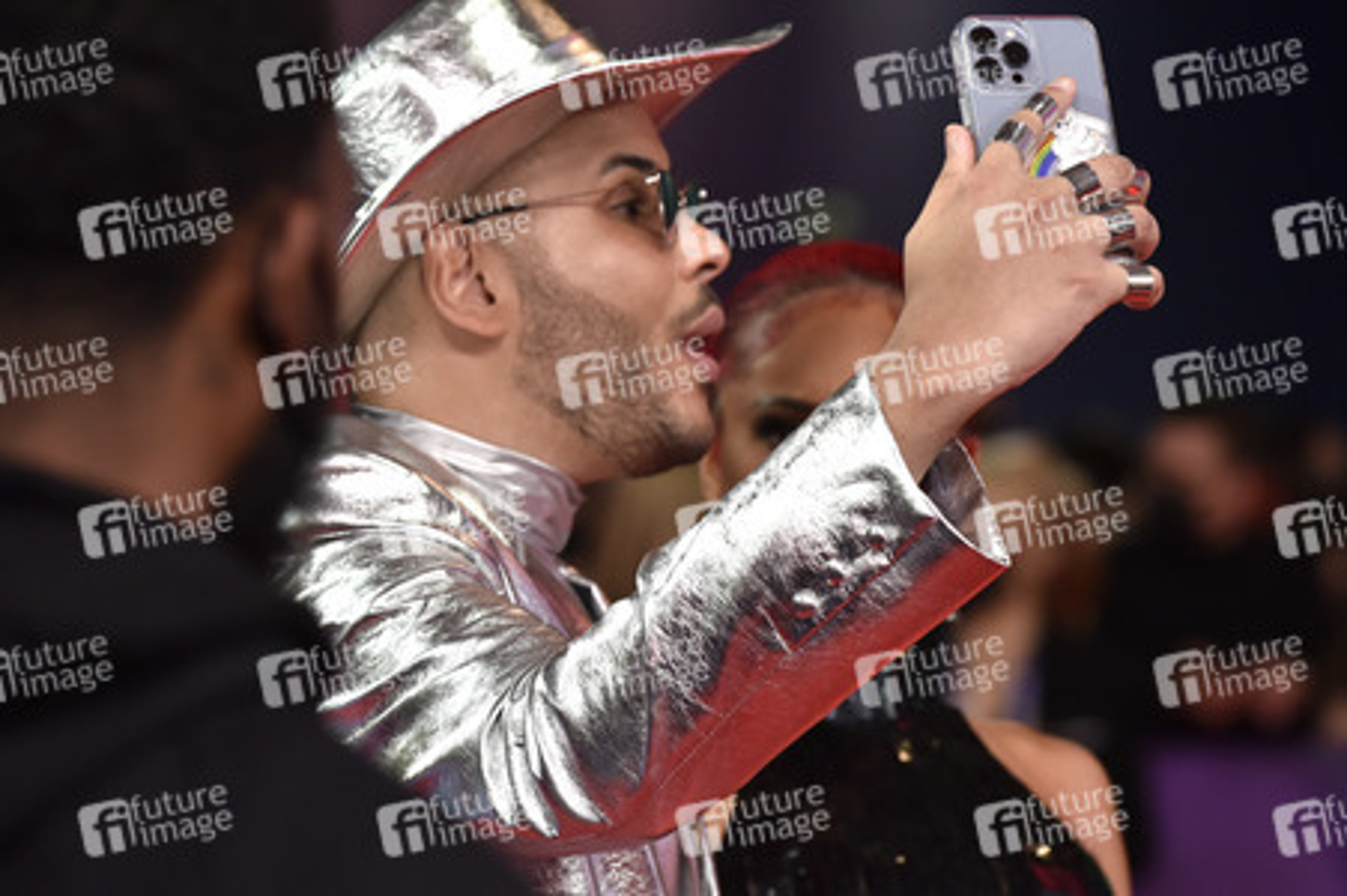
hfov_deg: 11.4
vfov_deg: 7.6
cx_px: 674
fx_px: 6730
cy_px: 448
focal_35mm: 180
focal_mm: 180
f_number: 5.6
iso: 2000
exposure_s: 1/200
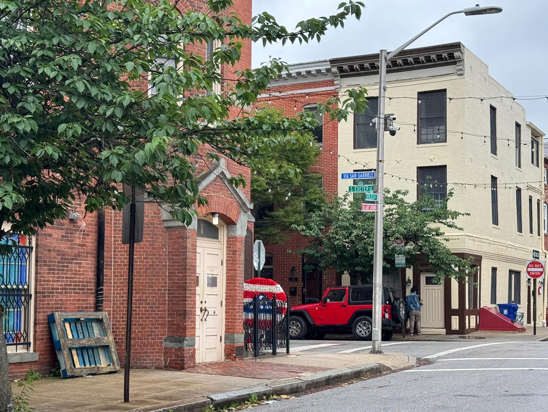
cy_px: 241
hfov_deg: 32.2
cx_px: 248
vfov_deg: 24.4
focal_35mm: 60
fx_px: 950
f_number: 1.78
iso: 64
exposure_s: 1/672
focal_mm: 6.76
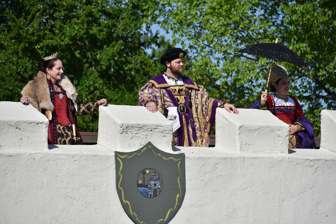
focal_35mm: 300
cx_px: 168
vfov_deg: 4.6
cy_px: 112
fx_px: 2800
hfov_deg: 6.9
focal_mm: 300
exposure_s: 1/640
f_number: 8
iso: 100
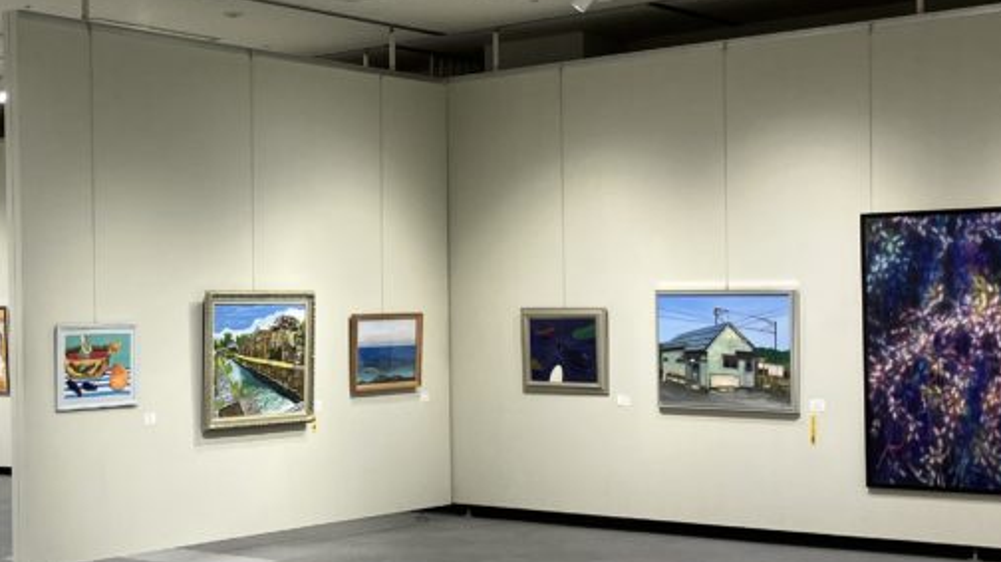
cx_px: 205
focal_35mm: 62
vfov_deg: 19.4
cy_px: 338
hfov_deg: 32.9
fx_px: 1645
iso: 80
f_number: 1.8
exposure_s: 1/120
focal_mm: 3.99
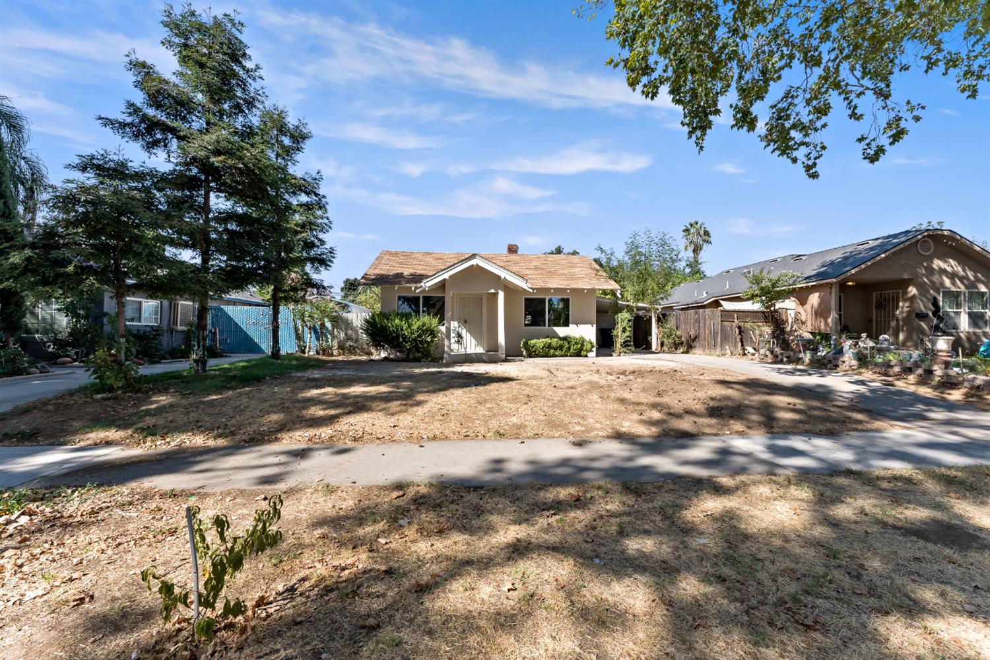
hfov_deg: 104.3
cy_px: 330
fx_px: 385
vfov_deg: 81.2
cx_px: 495
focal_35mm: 14
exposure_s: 1/160
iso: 80
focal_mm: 14
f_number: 10
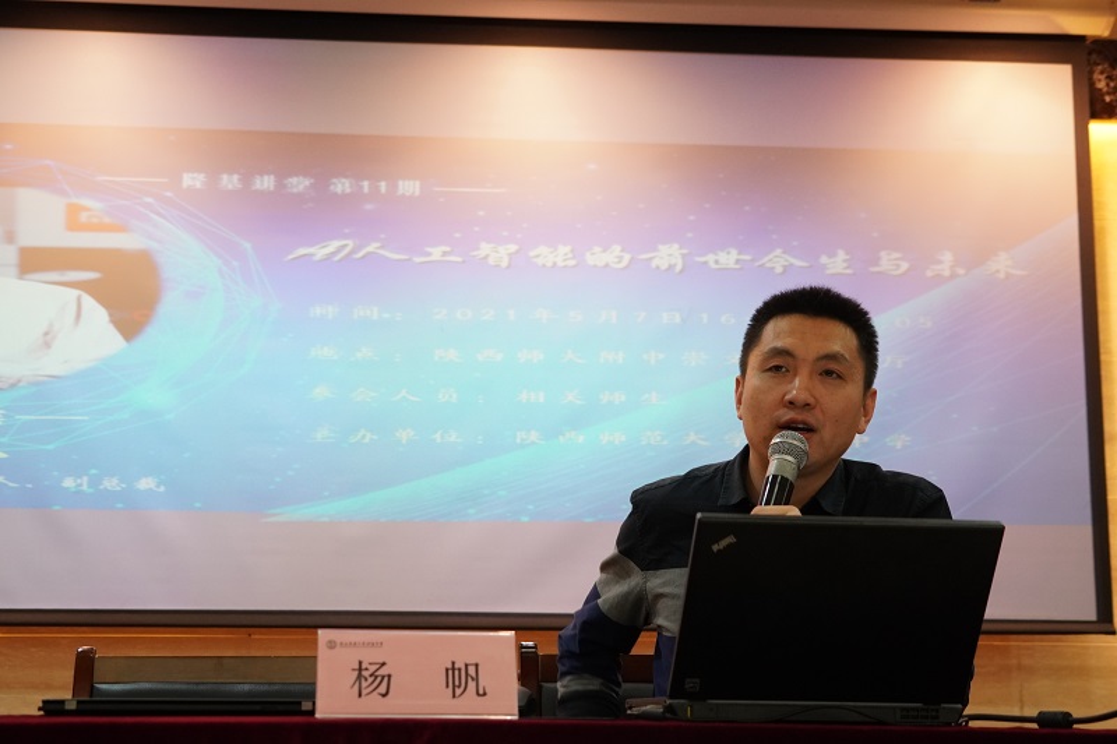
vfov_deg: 24.4
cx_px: 558
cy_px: 372
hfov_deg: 35.9
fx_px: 1722
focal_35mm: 56
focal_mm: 37
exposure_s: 1/60
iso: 2000
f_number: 4
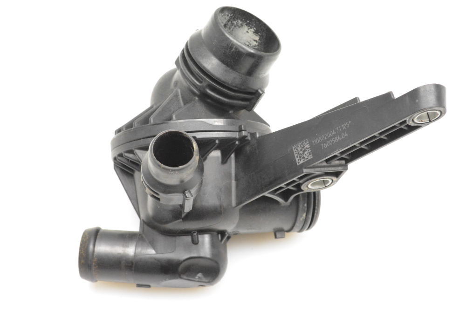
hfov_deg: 24.6
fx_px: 1068
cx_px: 233
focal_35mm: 82
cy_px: 155
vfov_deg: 16.5
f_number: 8
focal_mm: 55
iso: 6400
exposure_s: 1/250
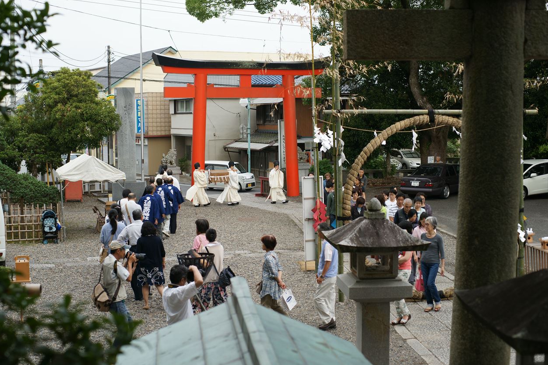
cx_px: 273
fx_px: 776
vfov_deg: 26.5
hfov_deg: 38.9
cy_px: 186
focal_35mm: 51
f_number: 4
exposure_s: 1/500
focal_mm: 50
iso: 200
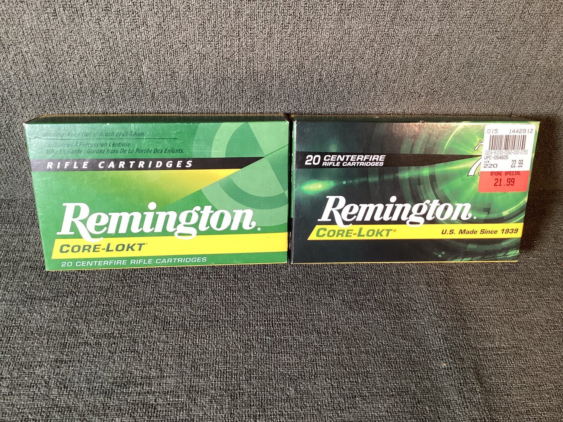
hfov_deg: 58.3
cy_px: 211
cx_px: 282
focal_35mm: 31
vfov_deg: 45.4
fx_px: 504
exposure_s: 1/50
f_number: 2.4
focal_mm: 3.3
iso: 200
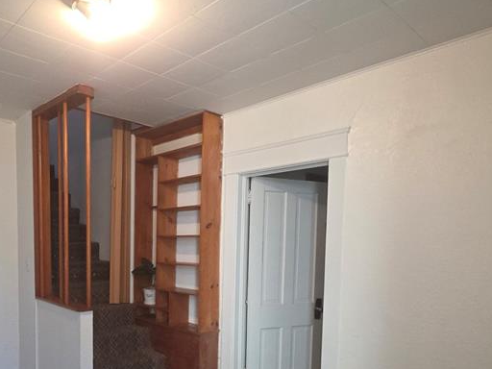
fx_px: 370
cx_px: 163
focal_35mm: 26
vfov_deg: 51.1
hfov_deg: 65.5
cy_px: 271
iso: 160
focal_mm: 2.2
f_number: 1.9
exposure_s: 1/60
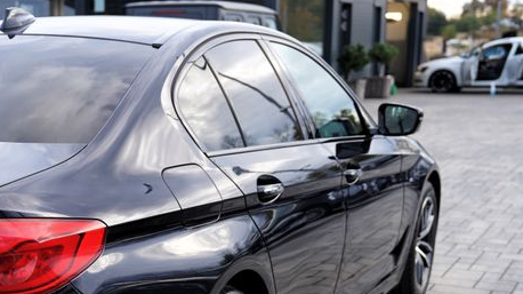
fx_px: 1039
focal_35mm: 75
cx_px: -22
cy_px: 242
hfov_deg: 26.5
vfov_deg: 15.9
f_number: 3.2
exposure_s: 1/50
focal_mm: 32
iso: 100
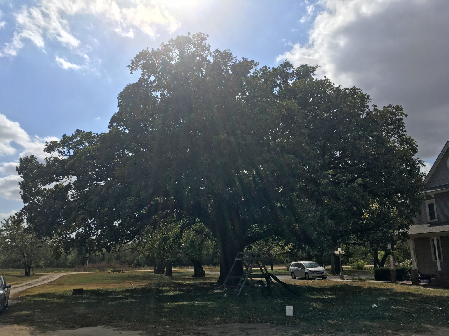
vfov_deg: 48.2
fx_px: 376
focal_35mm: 29
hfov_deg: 61.7
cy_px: 168
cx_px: 224
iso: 25
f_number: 2.2
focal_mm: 4.15
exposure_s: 1/4274
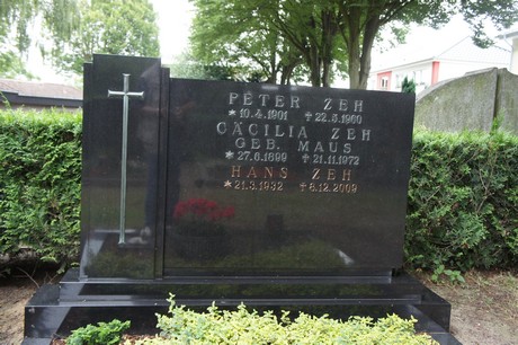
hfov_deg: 55.1
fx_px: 496
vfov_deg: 38.3
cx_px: 259
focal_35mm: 34
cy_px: 172
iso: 1000
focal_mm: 23
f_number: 4.5
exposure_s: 1/250
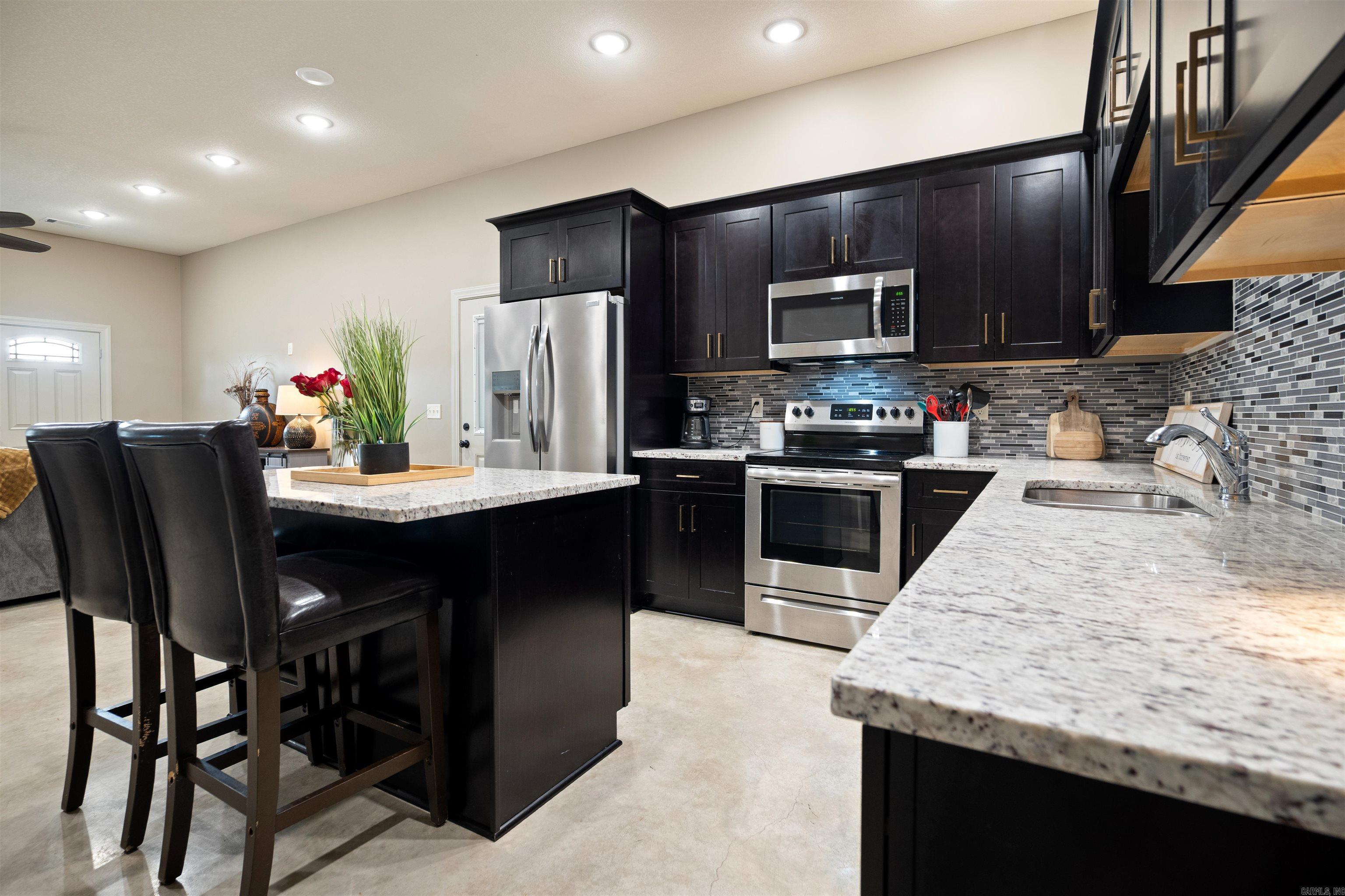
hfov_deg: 96.7
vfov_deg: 73.7
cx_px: 672
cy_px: 448
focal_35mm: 16
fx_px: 598
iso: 1250
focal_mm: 16
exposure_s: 1/5
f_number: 5.6
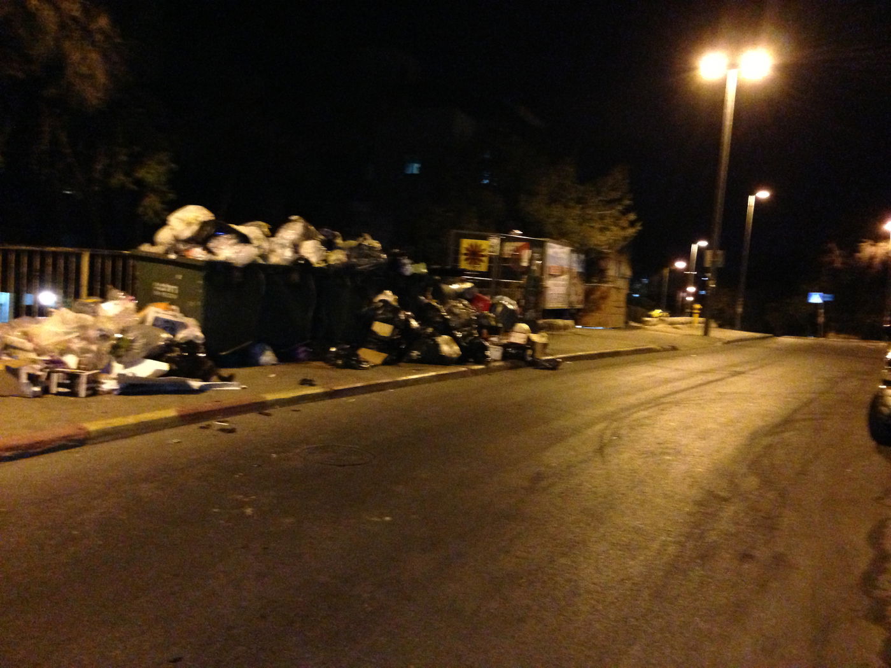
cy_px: 334
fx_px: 849
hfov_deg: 55.4
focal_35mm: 33
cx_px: 446
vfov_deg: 42.9
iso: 800
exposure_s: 1/17
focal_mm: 4.13
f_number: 2.4
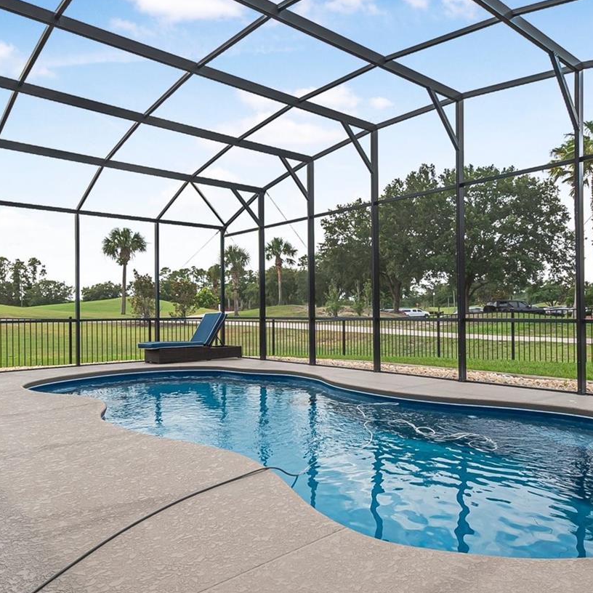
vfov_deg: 62.9
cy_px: 310
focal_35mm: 25
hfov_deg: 62.9
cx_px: 299
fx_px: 485
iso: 100
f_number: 6.3
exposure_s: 1/250
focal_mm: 10
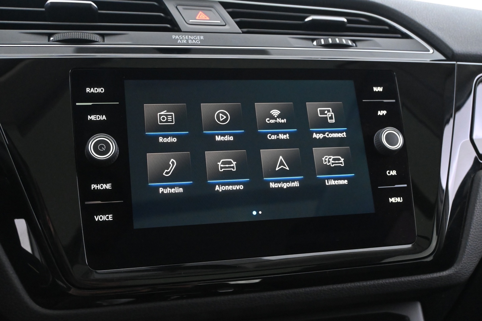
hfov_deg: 51.3
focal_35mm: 38
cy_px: 160
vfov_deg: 35.5
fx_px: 502
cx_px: 241
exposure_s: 1/20
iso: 6400
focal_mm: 25
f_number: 5.6
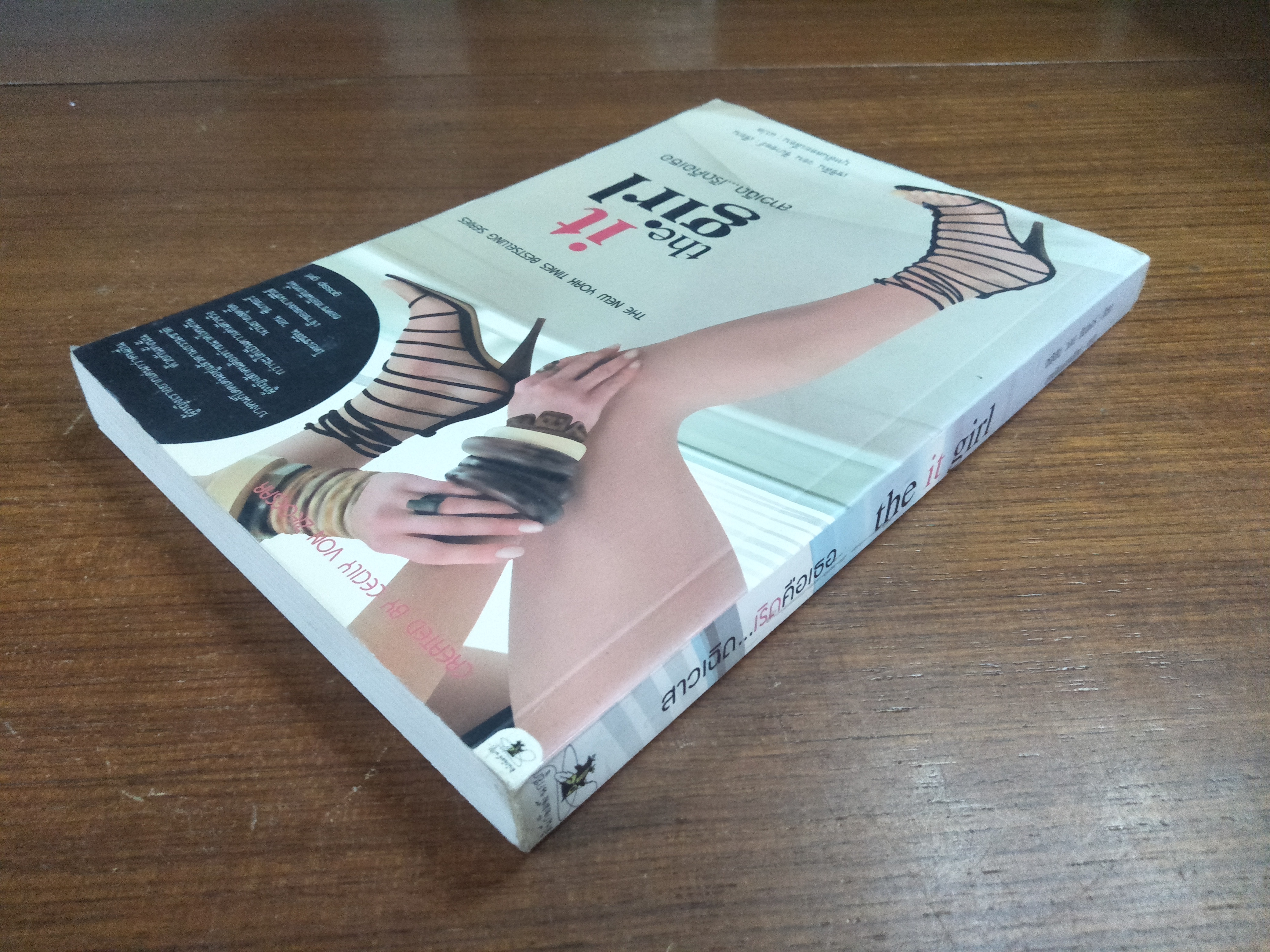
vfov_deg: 66.0
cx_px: 635
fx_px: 734
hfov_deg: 81.7
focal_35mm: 20
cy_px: 476
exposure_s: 1/33
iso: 281
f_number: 2.2
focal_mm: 3.46
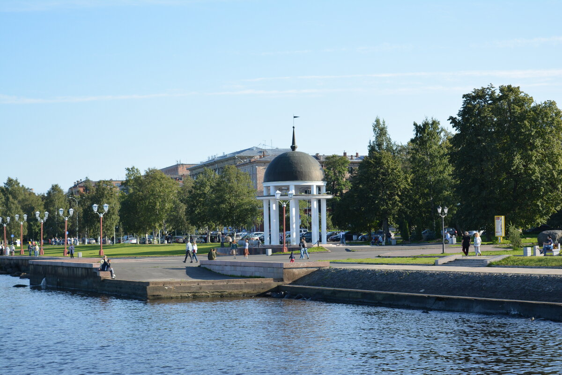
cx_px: 281
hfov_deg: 26.0
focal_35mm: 78
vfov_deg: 17.5
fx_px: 1218
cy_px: 188
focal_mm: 52
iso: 400
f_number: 8
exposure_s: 1/640
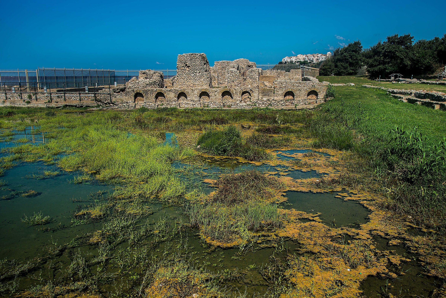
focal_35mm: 31
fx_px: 384
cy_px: 149
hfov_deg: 60.3
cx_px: 223
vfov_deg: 42.4
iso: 200
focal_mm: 31
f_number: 13
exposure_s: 1/160
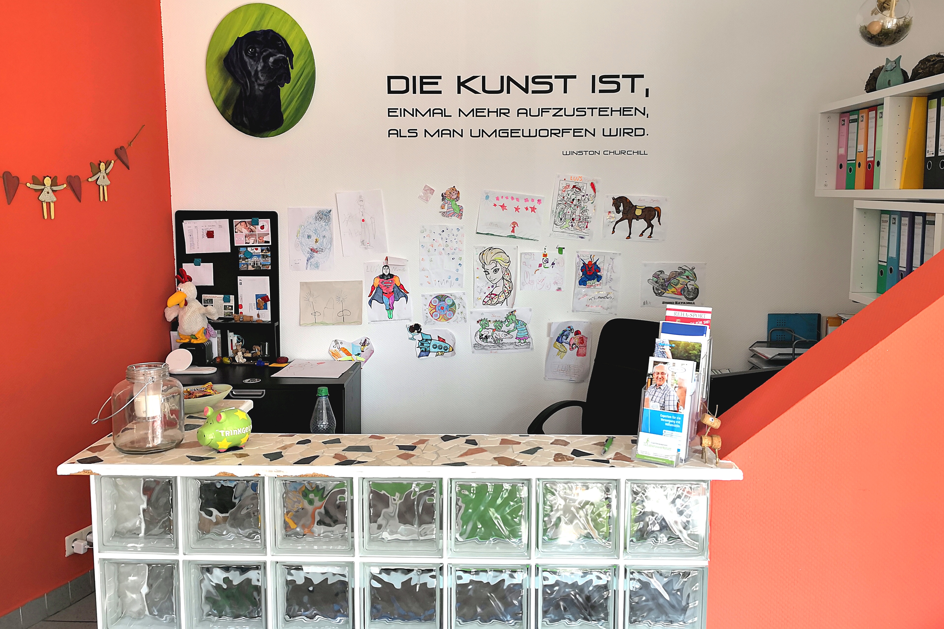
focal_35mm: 29
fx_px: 760
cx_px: 483
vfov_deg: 44.9
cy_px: 275
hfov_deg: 63.6
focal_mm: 3.95
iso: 50
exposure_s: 1/100
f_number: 1.6
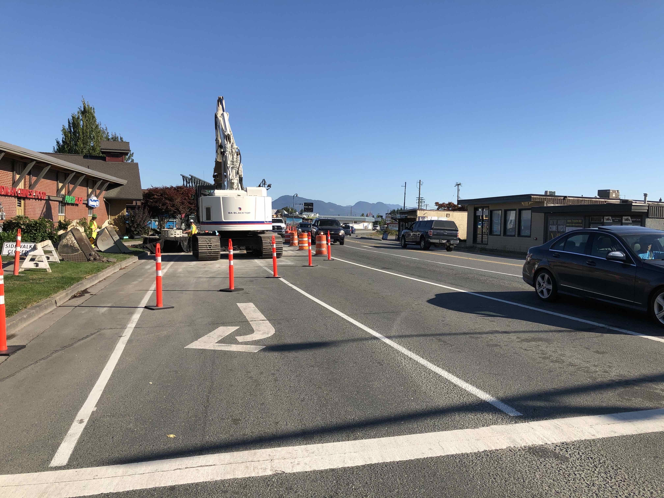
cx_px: 332
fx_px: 537
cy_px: 249
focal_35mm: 28
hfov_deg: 63.4
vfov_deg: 49.7
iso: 20
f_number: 1.8
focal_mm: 3.99
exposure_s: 1/1715
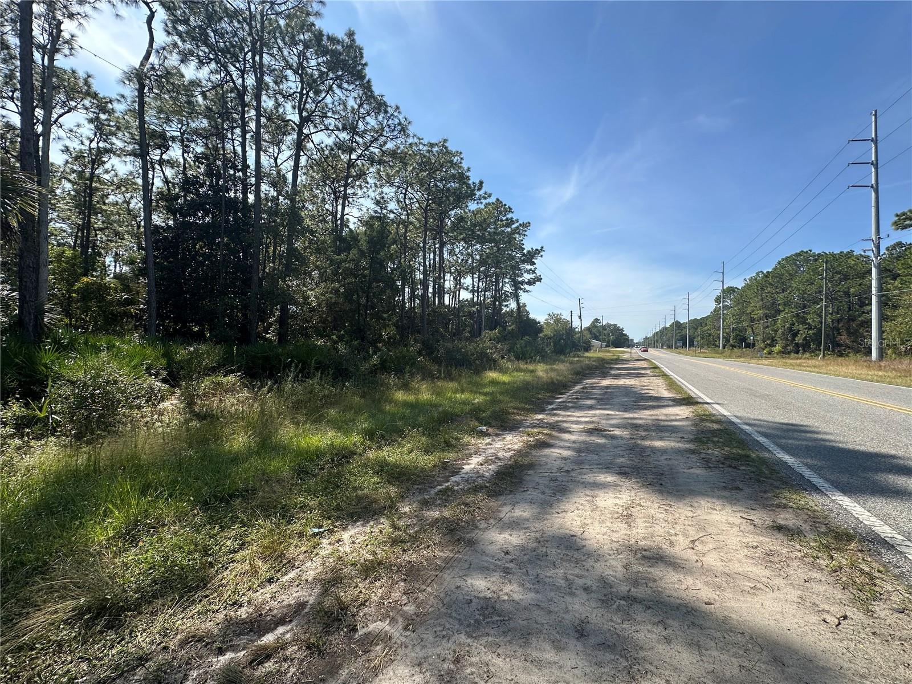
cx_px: 456
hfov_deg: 102.1
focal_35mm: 14
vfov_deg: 85.7
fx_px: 369
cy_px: 342
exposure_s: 1/1072
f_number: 2.2
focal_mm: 2.22
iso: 40
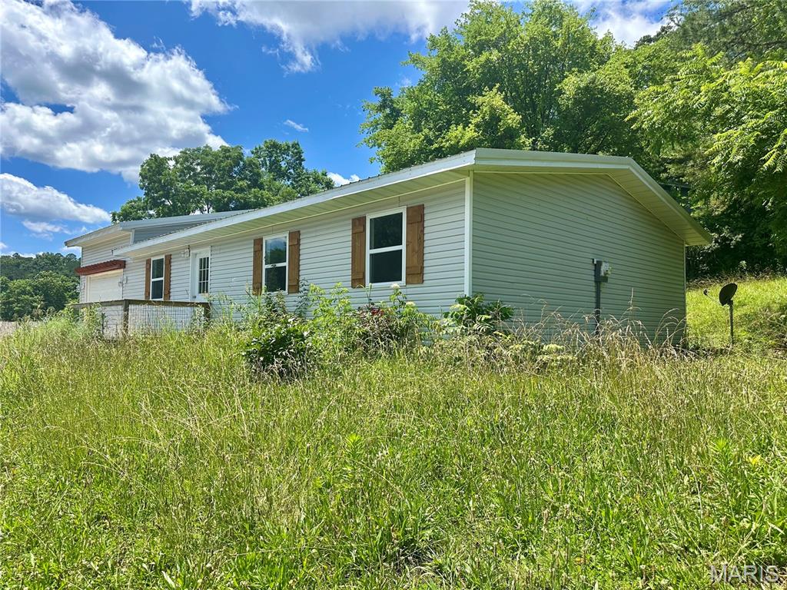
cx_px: 394
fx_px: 546
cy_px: 295
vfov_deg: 56.8
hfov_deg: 71.6
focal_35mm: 24
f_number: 1.78
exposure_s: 1/3155
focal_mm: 6.86
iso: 80
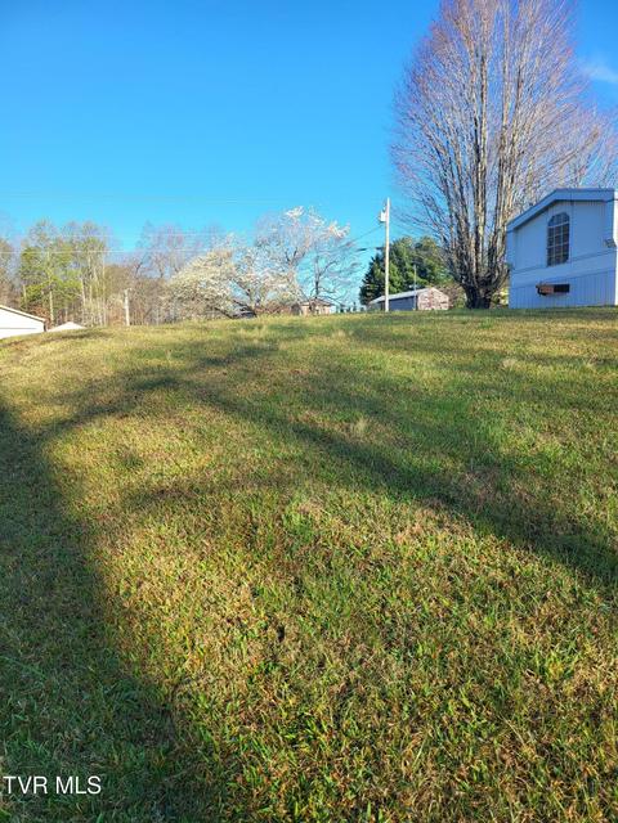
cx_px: 309
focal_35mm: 24
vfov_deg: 71.6
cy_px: 412
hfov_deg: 56.8
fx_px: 571
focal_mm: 5
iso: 40
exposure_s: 1/895
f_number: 1.8
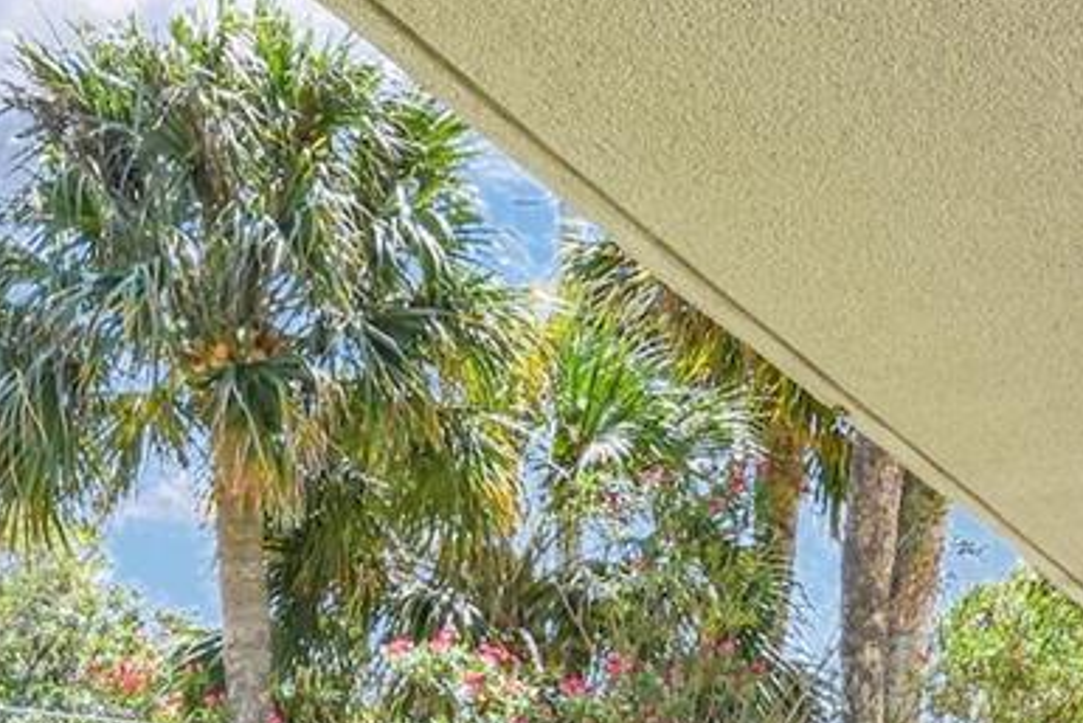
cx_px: 484
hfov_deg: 23.9
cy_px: 1107
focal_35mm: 85
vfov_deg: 14.9
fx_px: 2558
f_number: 8
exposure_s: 1/250
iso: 200
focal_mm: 16
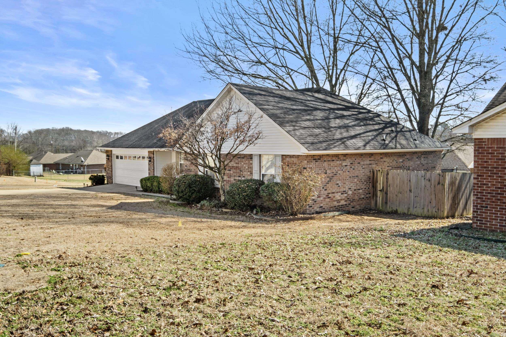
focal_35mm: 30
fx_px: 422
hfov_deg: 61.9
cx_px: 253
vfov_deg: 43.6
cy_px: 168
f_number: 13
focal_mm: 20
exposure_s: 1/20
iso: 200
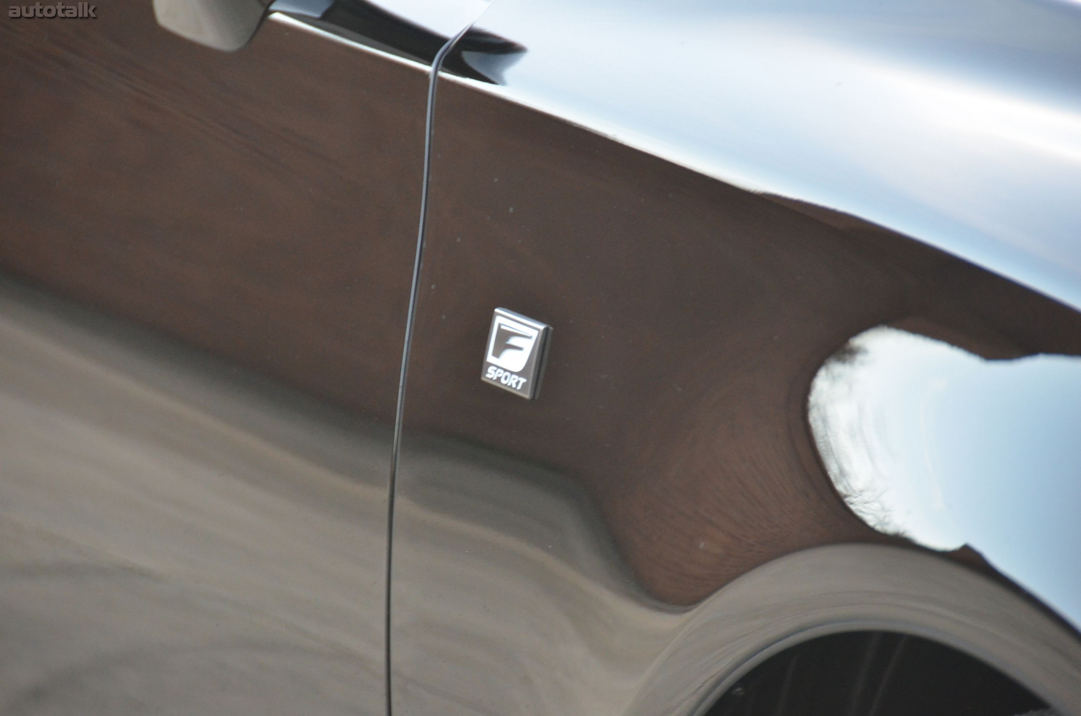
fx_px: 8990
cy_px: 358
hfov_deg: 6.9
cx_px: 540
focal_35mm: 300
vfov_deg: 4.6
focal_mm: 200
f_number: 5.6
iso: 1600
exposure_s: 1/100
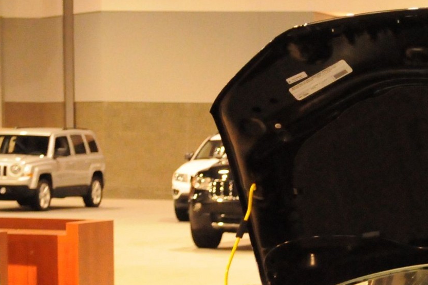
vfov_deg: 8.5
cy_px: 393
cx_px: 537
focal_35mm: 158
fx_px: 1871
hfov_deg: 12.7
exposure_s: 1/60
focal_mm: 35
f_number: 5
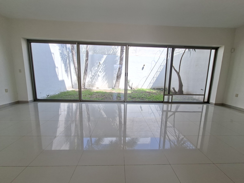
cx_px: 122
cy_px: 92
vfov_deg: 89.9
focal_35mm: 13
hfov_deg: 106.2
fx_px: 92
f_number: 2.2
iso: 40
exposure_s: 1/139
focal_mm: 1.74
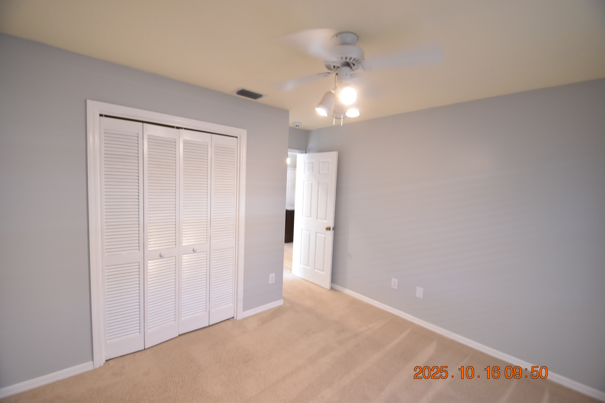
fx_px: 252
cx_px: 302
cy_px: 202
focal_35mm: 15
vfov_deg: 77.3
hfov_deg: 100.4
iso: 800
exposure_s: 1/20
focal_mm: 10
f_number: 3.5
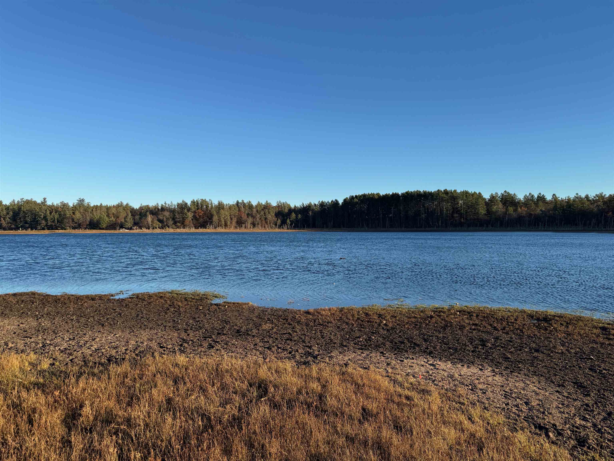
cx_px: 307
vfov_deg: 56.8
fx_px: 426
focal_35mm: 24
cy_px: 230
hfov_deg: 71.6
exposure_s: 1/2604
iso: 80
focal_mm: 6.76
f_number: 1.78
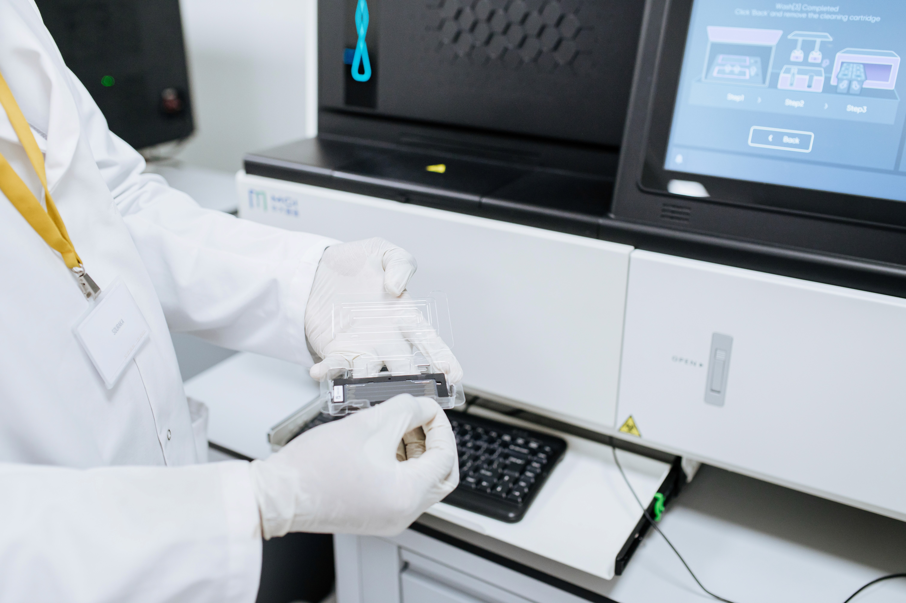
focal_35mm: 35
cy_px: 302
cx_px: 453
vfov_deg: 37.8
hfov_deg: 54.5
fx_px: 880
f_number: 2.5
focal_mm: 35
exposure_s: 1/250
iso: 500
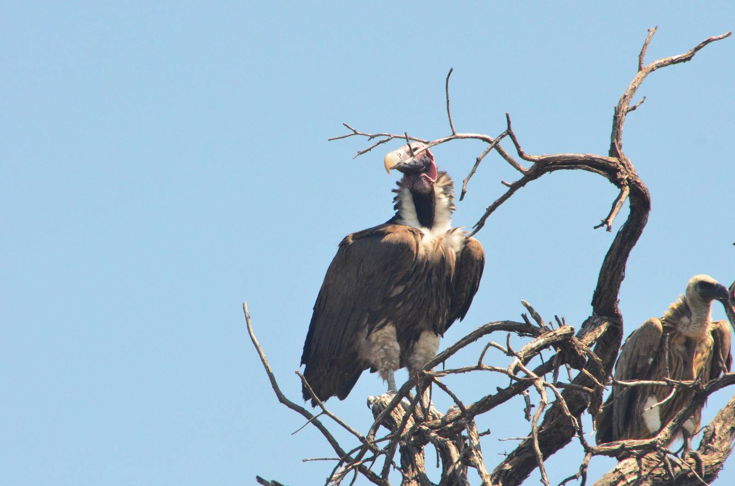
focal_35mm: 405
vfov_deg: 3.4
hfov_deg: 5.1
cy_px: 243
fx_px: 8250
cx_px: 368
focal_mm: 270
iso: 2500
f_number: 11
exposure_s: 1/2000
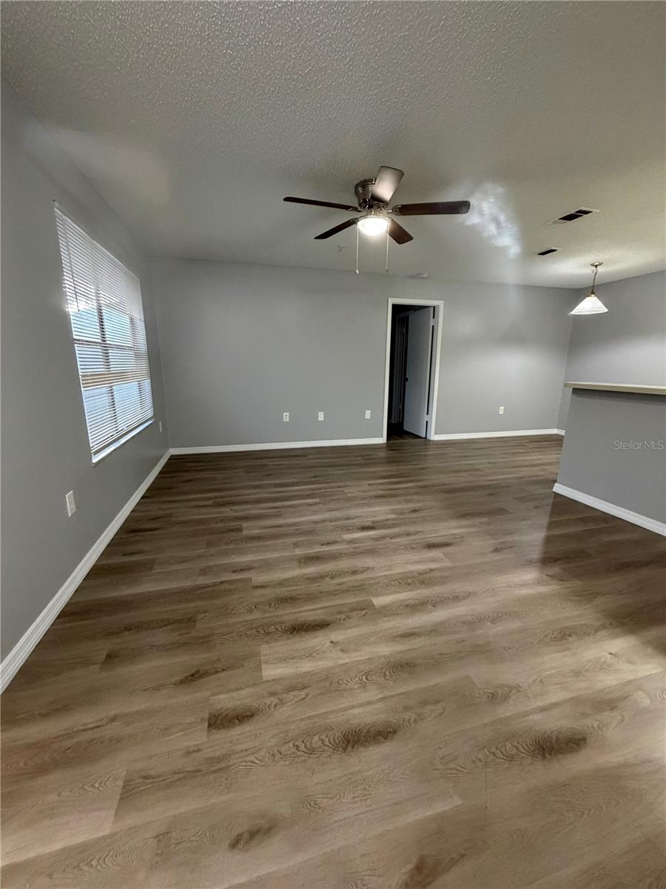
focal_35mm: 14
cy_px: 444
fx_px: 359
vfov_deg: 102.1
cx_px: 333
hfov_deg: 85.7
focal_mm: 2.22
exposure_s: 1/60
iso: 640
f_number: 2.2
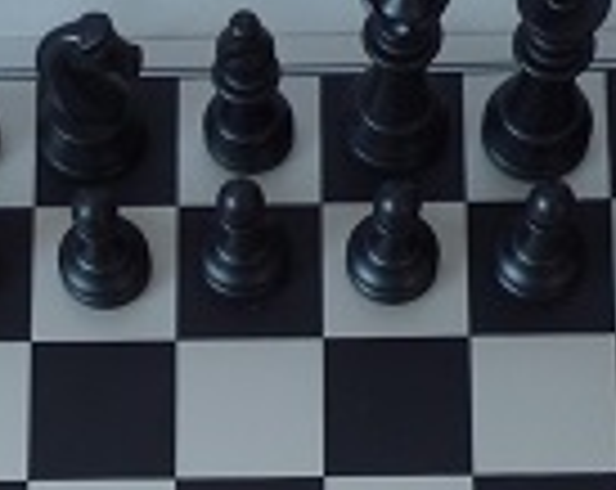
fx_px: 1947
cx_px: 247
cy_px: 787
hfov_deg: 18.0
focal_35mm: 107
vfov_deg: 13.3
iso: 100
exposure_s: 1/30
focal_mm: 4.4
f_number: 2.8
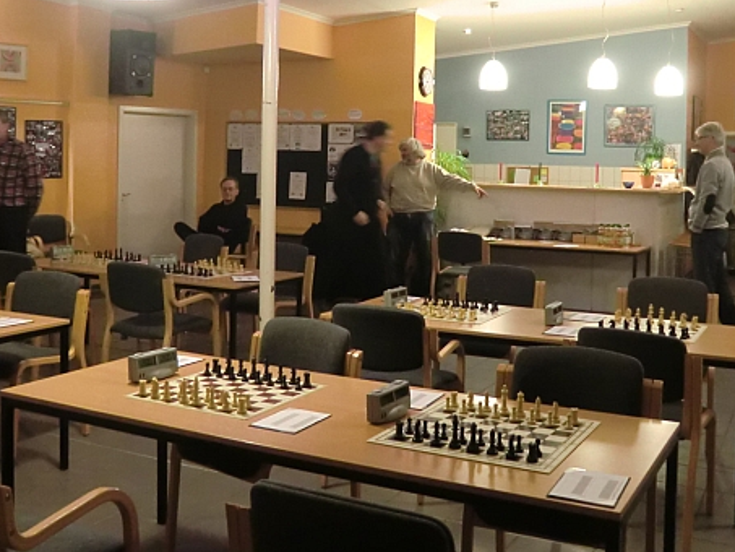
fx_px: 871
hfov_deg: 45.8
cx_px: 375
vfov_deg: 34.8
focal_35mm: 41
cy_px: 185
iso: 800
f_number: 3.5
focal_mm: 5.2
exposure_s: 1/15
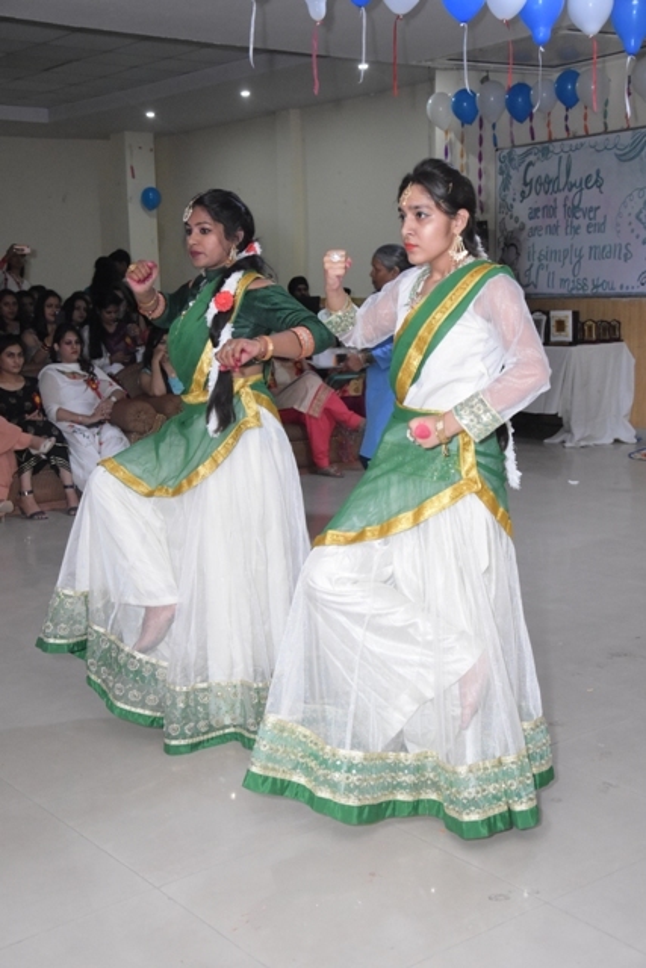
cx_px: 323
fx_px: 1291
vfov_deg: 41.1
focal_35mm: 48
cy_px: 484
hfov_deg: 28.1
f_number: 5
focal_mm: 32
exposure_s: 1/125
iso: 4000
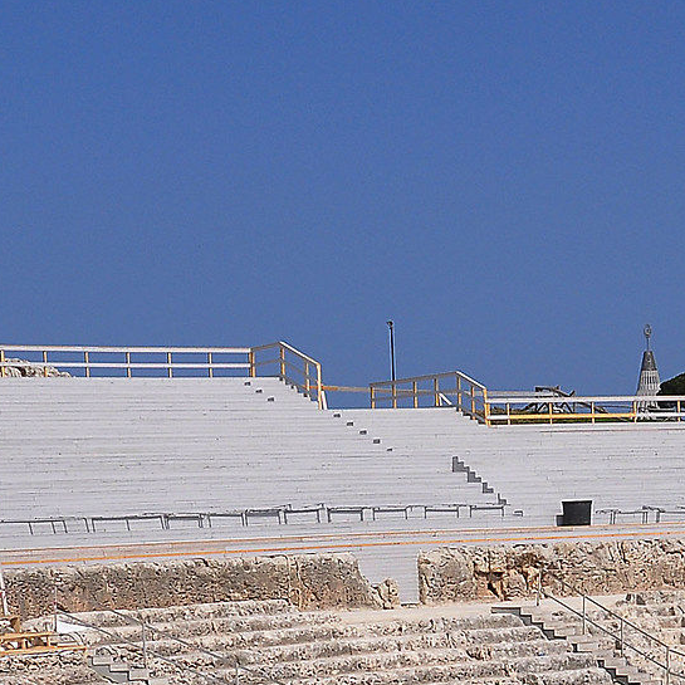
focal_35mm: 101
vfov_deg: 16.2
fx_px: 2261
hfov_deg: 17.1
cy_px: 924
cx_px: 525
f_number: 11
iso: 200
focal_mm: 18
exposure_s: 1/500
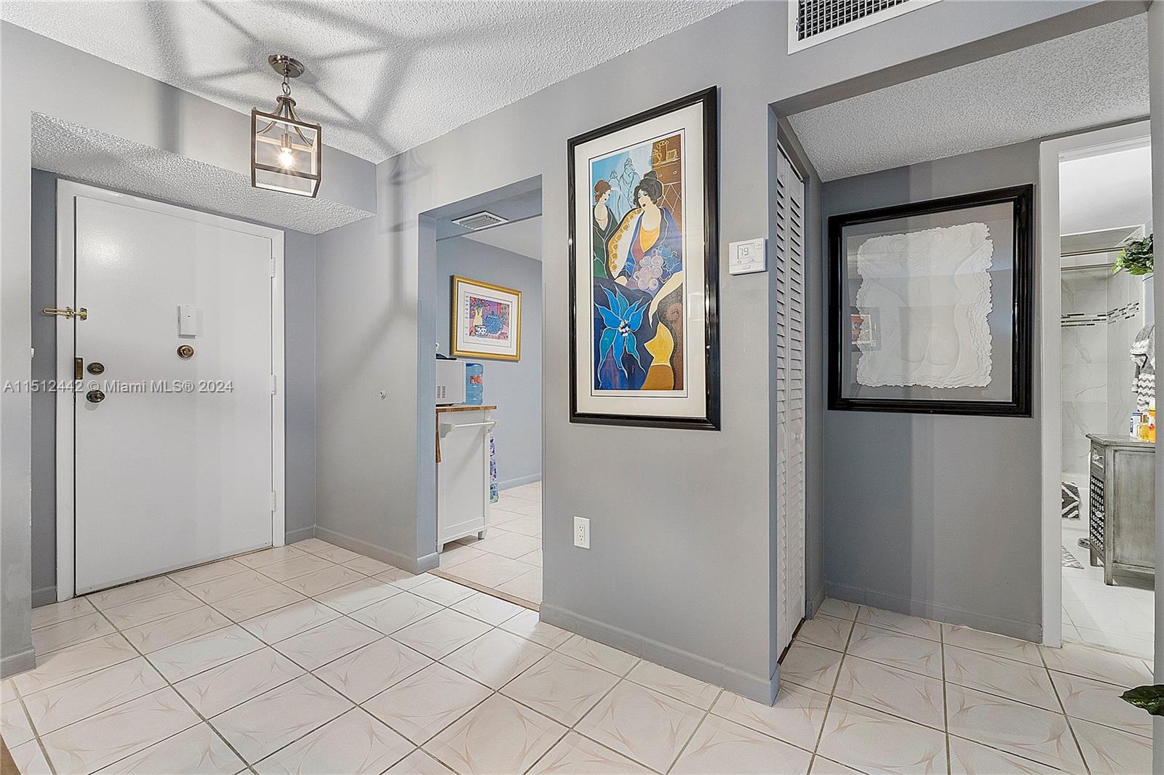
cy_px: 388
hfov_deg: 100.4
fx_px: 485
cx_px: 582
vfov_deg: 77.3
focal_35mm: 15
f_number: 9
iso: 320
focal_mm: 10
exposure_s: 1/4
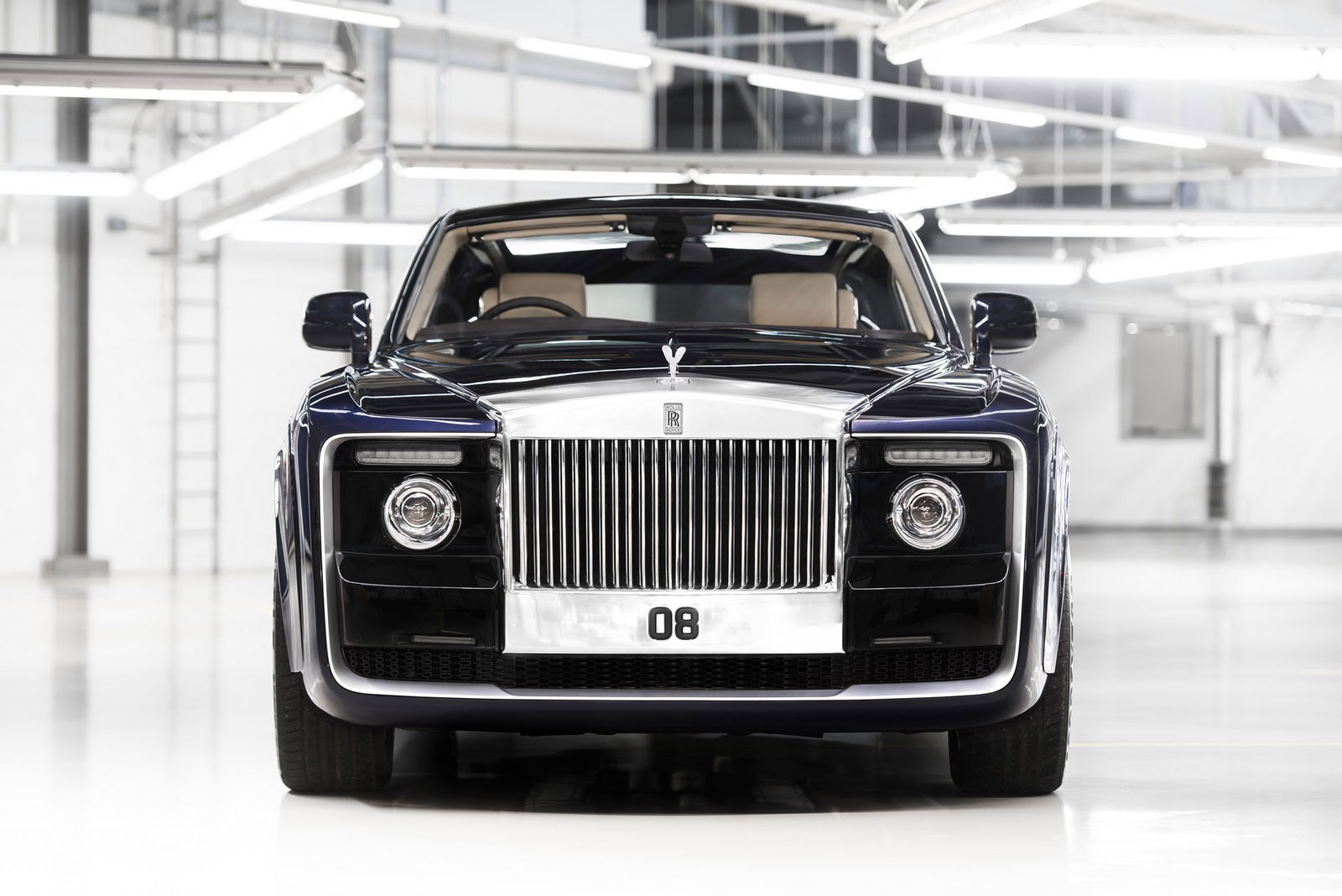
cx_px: 671
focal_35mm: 112
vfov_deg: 12.2
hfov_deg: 18.3
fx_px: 4176
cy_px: 448
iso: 100
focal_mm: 112
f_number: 2.8
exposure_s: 1/13
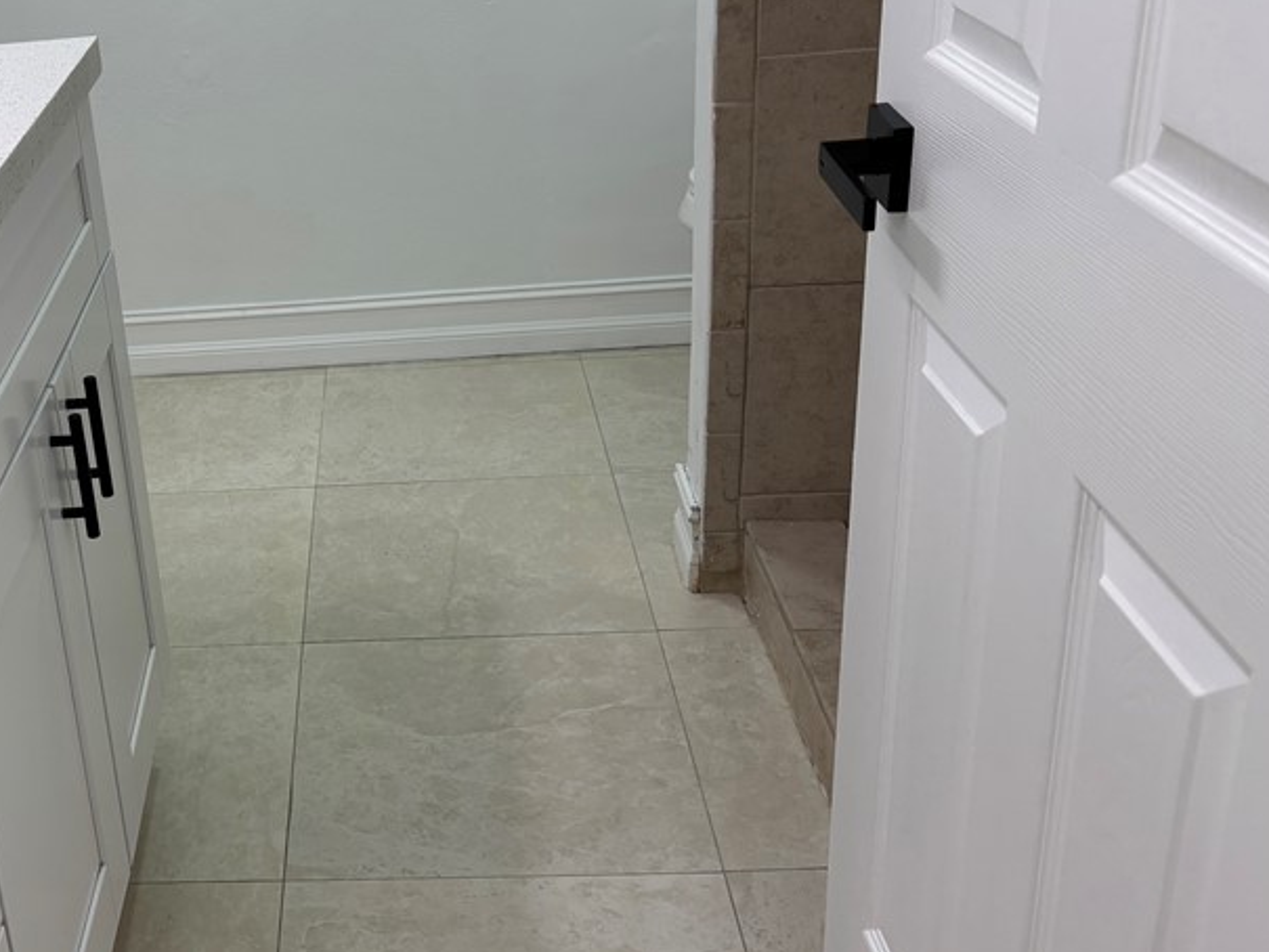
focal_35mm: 44
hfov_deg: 40.8
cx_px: 222
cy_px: 377
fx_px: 1613
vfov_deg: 32.8
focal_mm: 5.96
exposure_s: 1/120
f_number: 1.6
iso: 80
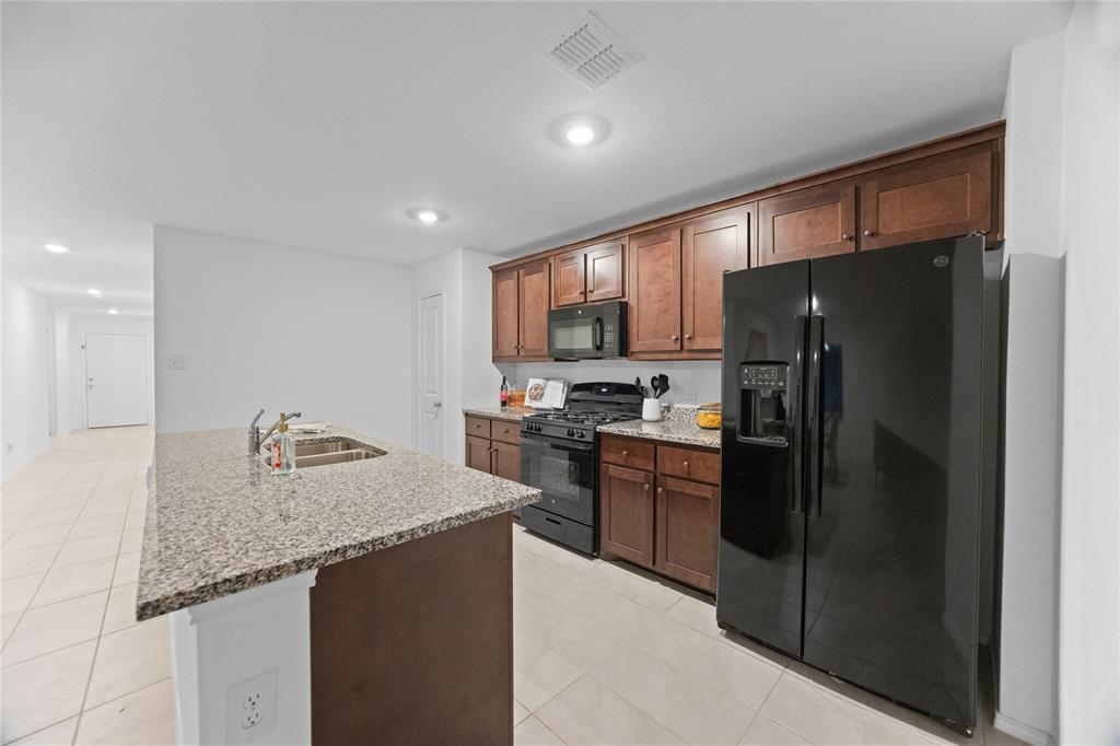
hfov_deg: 110.0
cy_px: 373
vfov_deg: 87.2
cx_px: 560
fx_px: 392
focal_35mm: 13
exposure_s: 1/50
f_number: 4.5
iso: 4000
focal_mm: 12.6
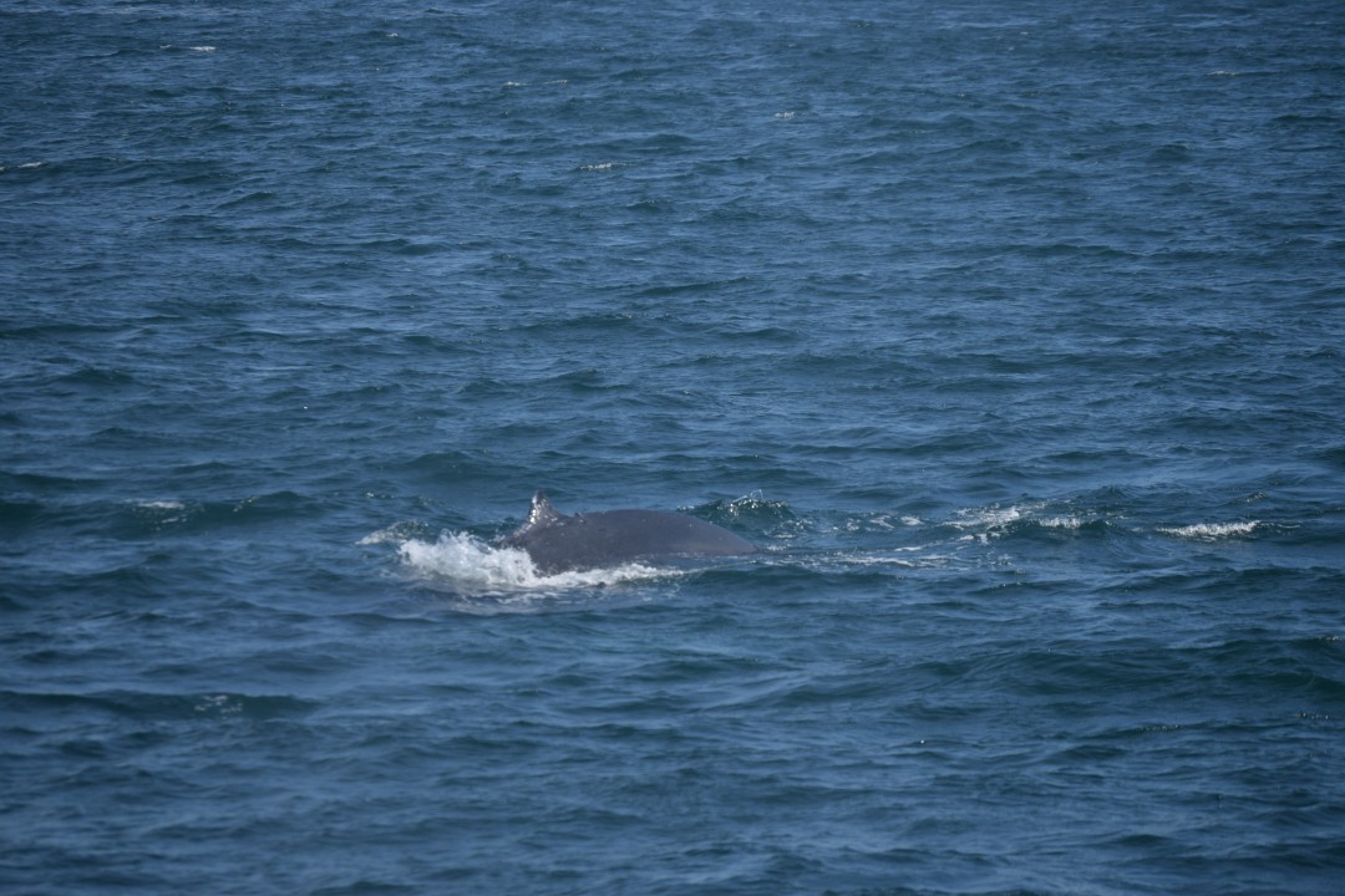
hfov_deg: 7.8
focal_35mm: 262
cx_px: 672
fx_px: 9807
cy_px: 448
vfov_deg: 5.2
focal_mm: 175
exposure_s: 1/1600
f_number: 5.6
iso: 200
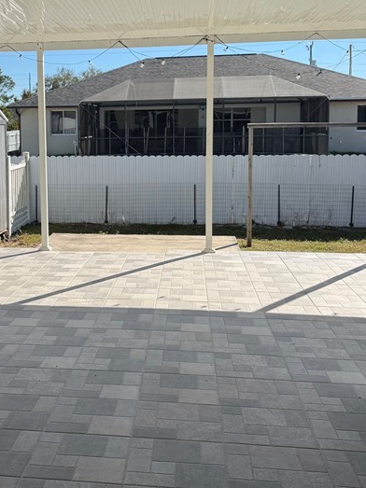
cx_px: 85
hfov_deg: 30.3
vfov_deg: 40.2
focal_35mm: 47
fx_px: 663
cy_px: 189
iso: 80
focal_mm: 6.76
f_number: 1.78
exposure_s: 1/4167
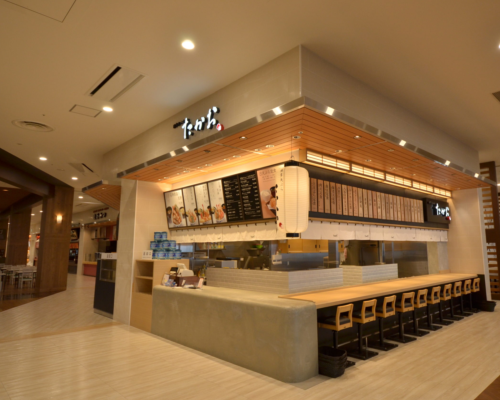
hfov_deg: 69.9
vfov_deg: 58.8
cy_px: 200
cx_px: 287
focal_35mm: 24
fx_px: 355
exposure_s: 1/125
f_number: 5.6
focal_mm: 14
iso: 400
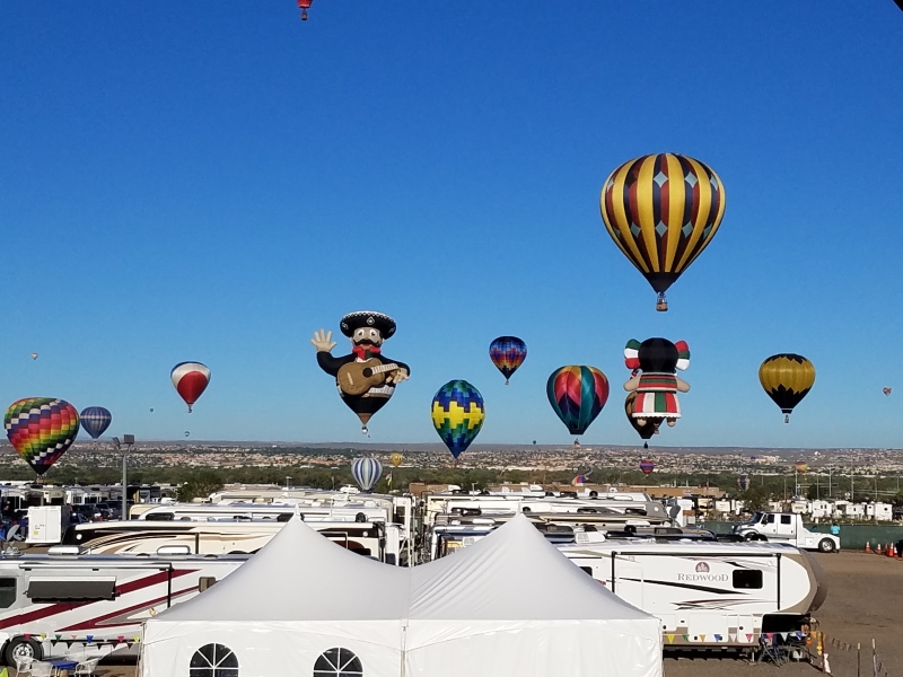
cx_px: 452
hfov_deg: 67.3
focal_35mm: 26
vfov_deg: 53.1
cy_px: 338
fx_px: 678
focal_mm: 4.2
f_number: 1.7
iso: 50
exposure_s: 1/6320
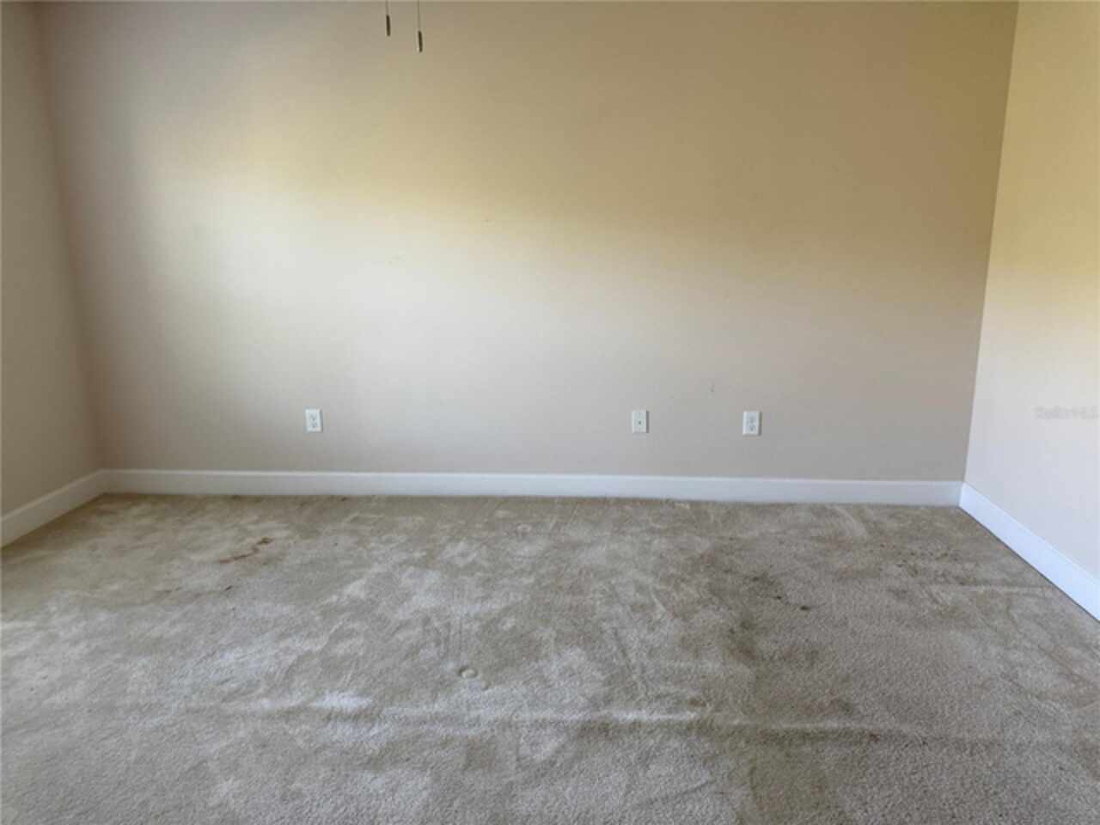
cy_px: 412
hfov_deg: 71.6
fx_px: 763
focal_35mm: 24
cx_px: 550
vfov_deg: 56.8
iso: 250
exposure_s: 1/60
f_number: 1.78
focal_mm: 6.76
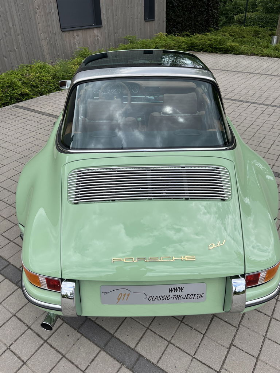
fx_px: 280
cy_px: 186
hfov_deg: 53.1
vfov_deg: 67.3
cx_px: 140
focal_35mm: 26
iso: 50
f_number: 1.6
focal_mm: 5.1
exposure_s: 1/2222
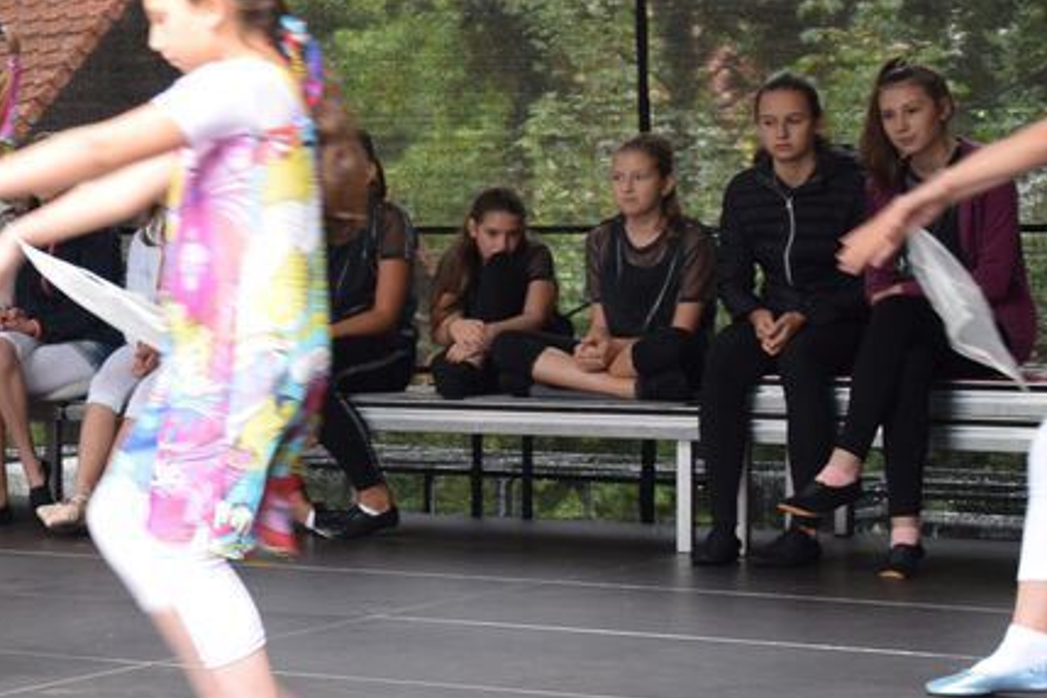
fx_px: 3461
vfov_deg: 11.5
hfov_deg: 16.9
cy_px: 299
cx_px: 44
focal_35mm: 119
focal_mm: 34
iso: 560
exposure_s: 1/60
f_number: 4.2
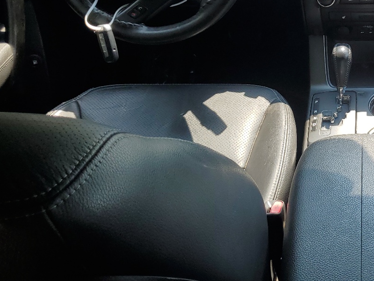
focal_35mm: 52
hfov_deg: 34.0
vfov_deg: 27.7
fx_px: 562
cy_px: 74
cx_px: 363
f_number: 1.5
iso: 50
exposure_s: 1/588
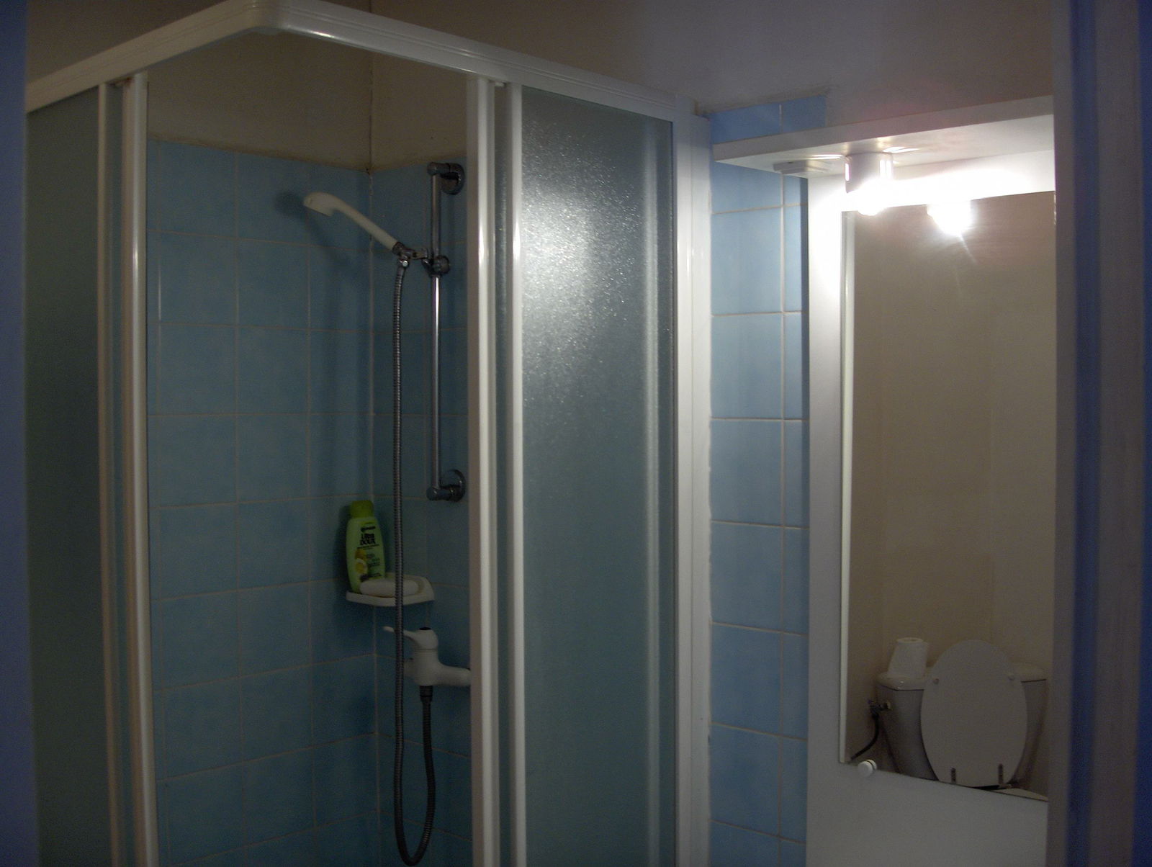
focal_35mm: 39
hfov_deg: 47.8
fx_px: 1299
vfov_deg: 36.9
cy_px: 434
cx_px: 576
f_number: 2.8
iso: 200
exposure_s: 1/39.2
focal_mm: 8
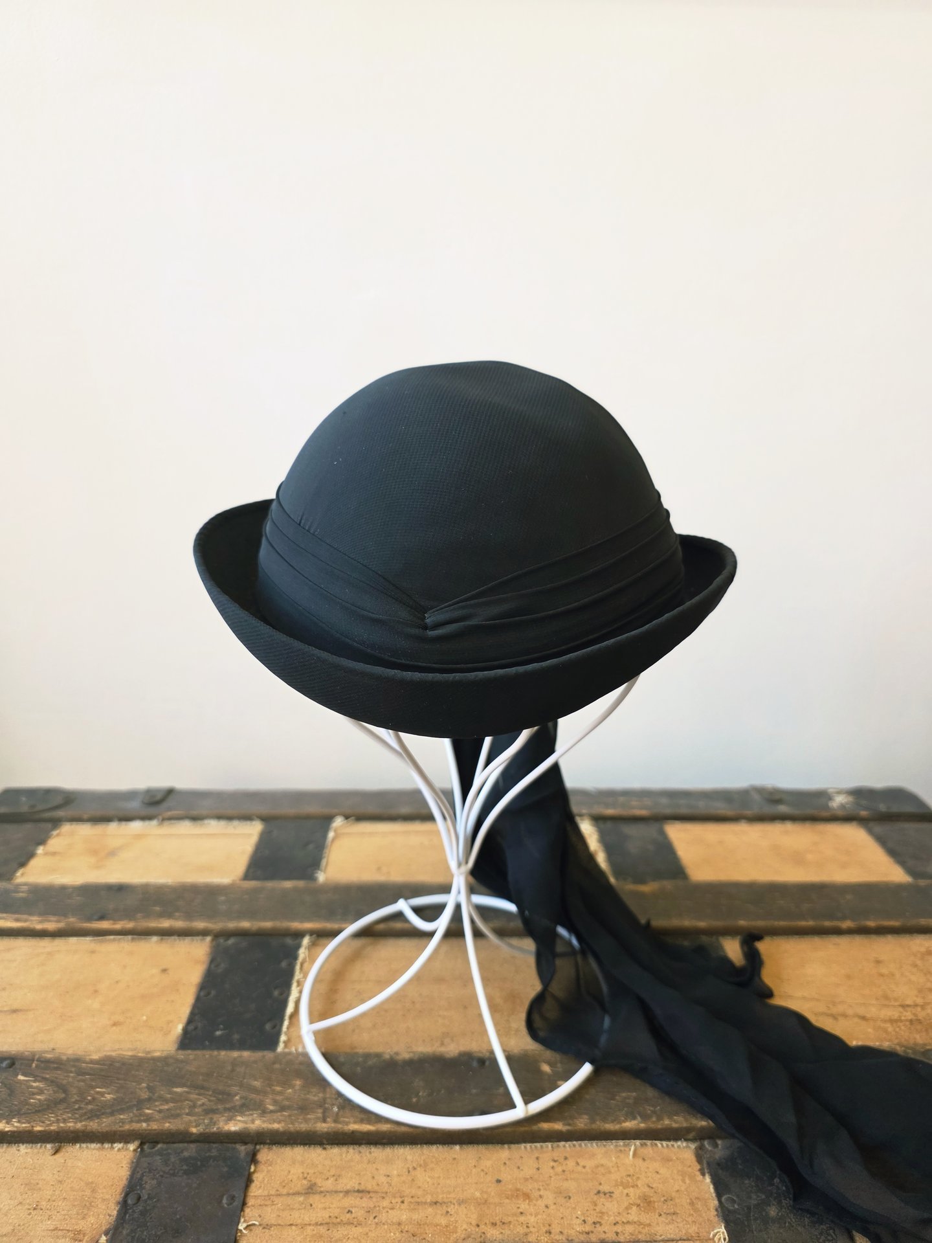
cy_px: 622
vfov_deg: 73.9
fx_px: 826
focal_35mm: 23
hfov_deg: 58.9
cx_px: 466
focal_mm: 6.3
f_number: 1.7
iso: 320
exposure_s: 1/120
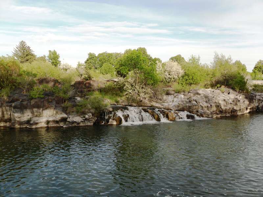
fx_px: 342
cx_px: 132
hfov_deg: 42.1
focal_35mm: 45
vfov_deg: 32.2
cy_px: 98
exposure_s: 1/72
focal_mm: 6.3
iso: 80
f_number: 8.2
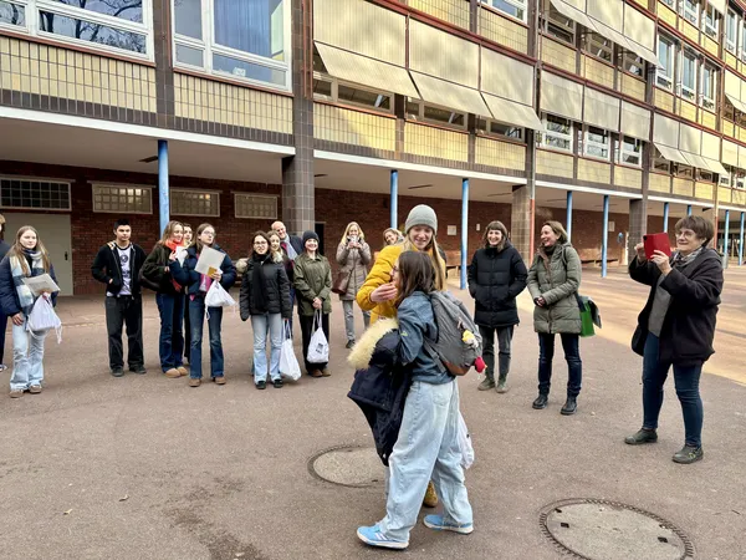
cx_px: 373
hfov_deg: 67.3
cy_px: 280
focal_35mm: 26
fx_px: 560
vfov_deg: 53.1
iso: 50
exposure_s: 1/410
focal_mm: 5.96
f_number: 1.6
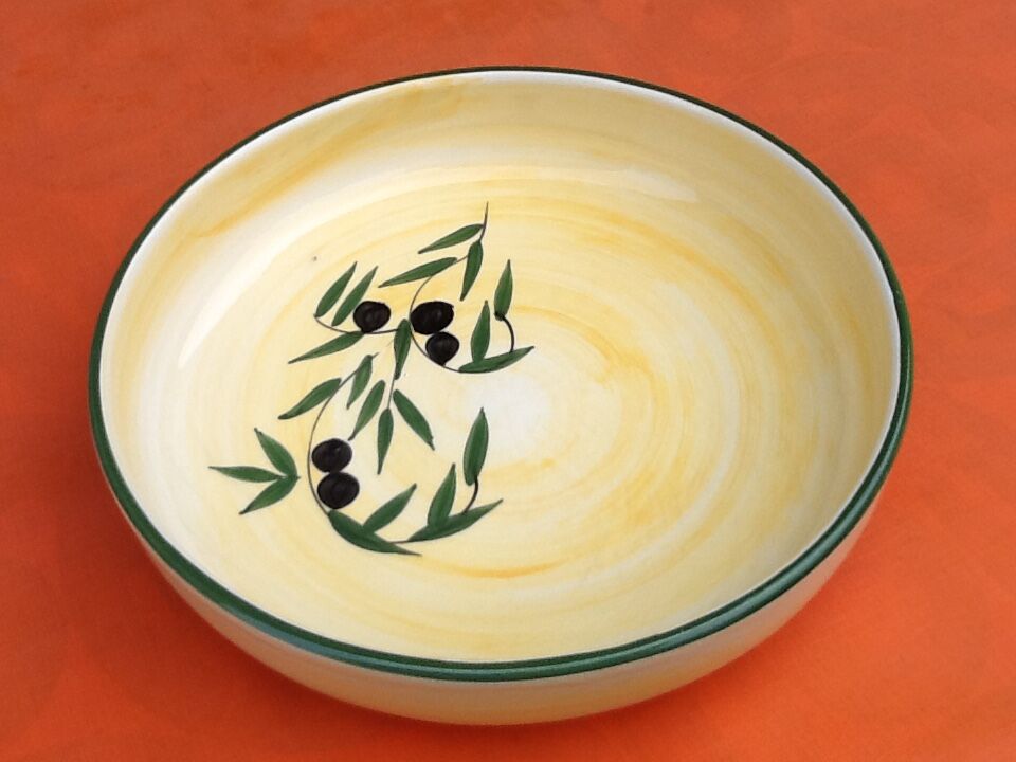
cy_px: 381
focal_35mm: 44
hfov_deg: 42.9
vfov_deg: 32.9
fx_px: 1291
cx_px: 508
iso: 40
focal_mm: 2.03
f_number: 2.4
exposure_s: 1/126
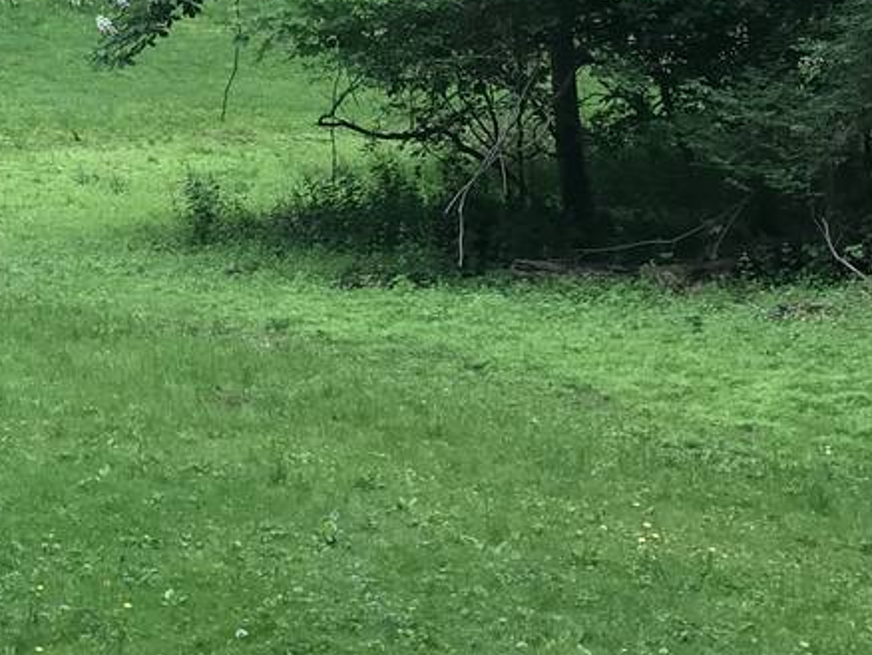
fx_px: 2596
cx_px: -81
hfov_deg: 18.4
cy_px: -323
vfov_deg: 13.6
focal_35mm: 103
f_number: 1.8
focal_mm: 3.99
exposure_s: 1/98
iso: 20
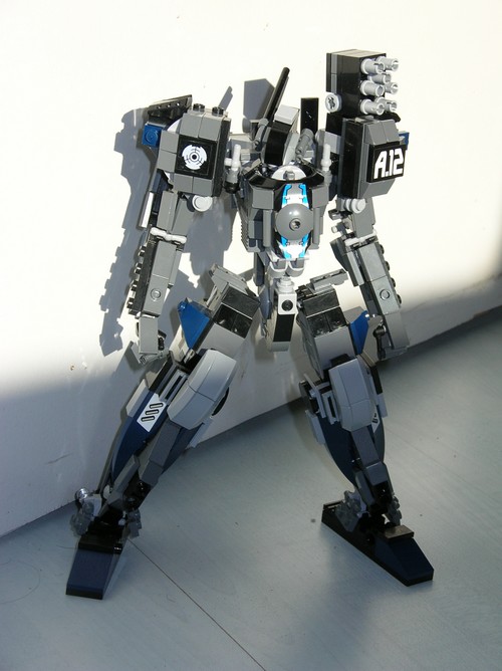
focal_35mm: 86
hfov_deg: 17.1
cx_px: 251
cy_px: 336
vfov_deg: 22.8
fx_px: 1665
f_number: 4.8
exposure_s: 1/274
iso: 50
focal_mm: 14.2
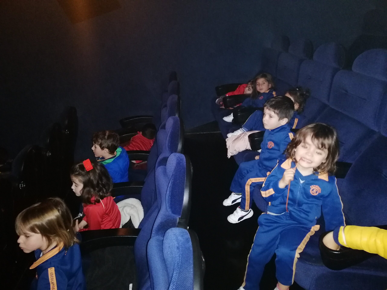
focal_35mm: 26
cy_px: 145
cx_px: 194
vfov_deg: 53.1
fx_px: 291
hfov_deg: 67.3
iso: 1000
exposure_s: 1/14.3
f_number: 1.8
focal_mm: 3.95
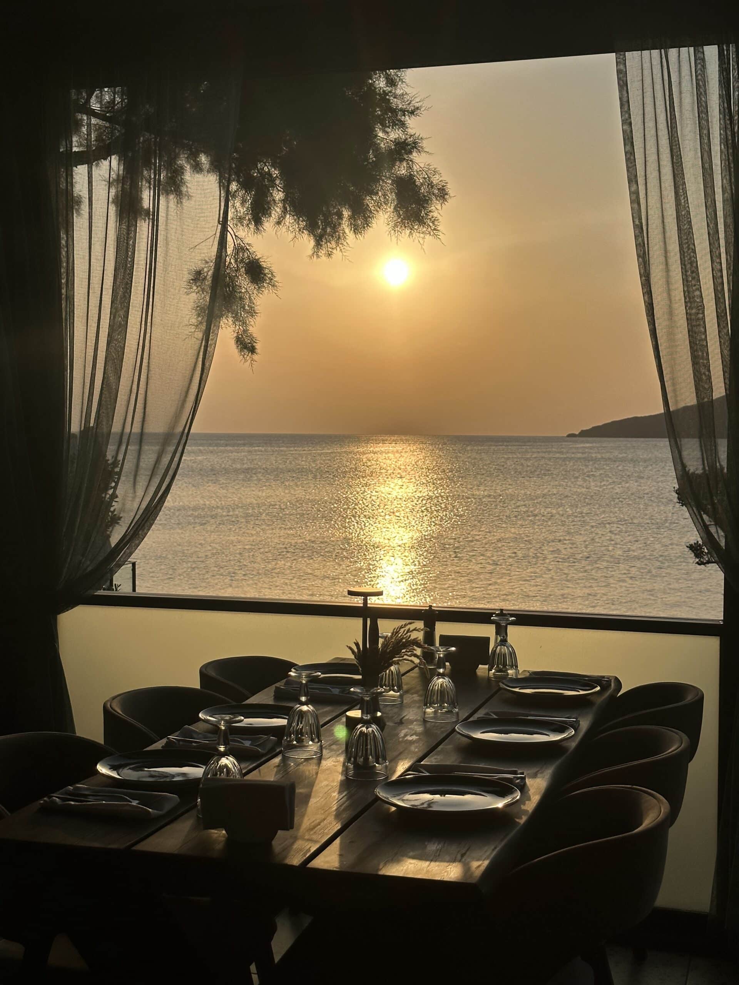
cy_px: 492
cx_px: 370
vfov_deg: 39.7
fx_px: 1366
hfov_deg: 30.3
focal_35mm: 48
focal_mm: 6.86
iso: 64
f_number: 1.78
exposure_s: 1/13699
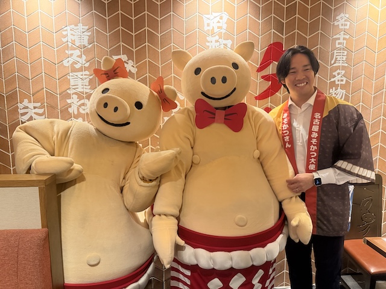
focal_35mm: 24
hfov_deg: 71.6
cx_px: 193
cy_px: 144
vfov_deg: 56.8
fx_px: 268
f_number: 1.78
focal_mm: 6.76
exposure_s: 1/60
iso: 640
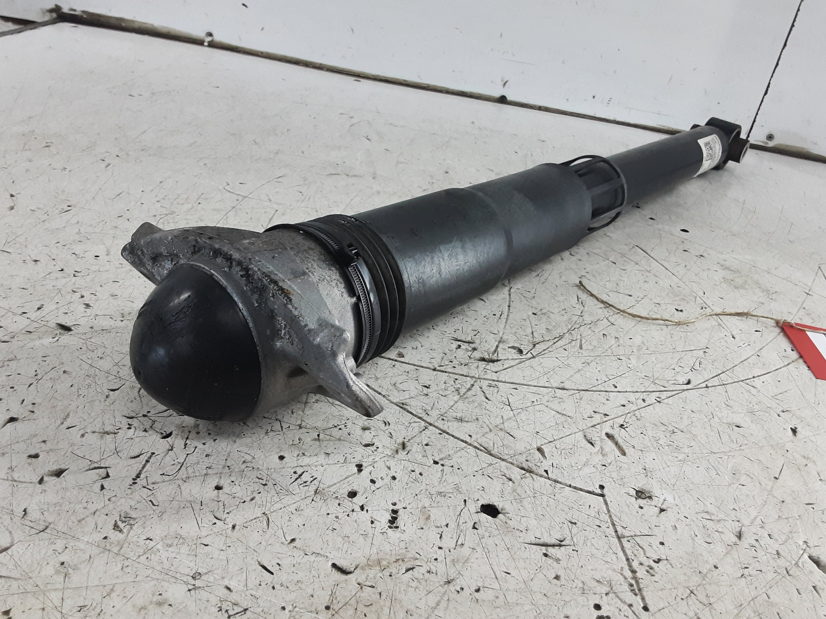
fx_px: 668
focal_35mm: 28
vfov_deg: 49.7
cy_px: 298
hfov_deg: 63.4
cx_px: 414
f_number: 1.9
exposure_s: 1/50
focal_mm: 2.91
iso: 125
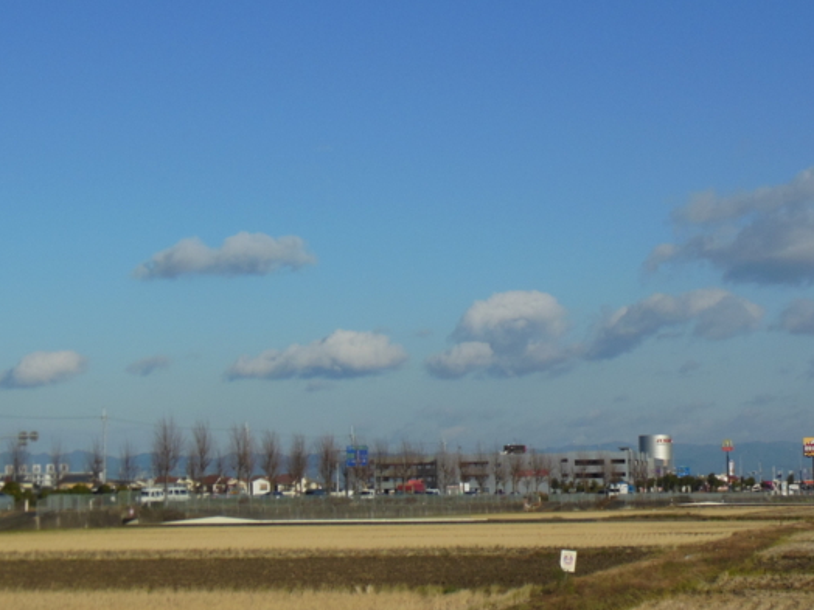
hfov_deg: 22.5
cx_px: 440
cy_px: 284
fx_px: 2046
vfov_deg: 17.0
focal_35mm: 87
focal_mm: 10.2
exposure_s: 1/2000
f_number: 4.1
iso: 125
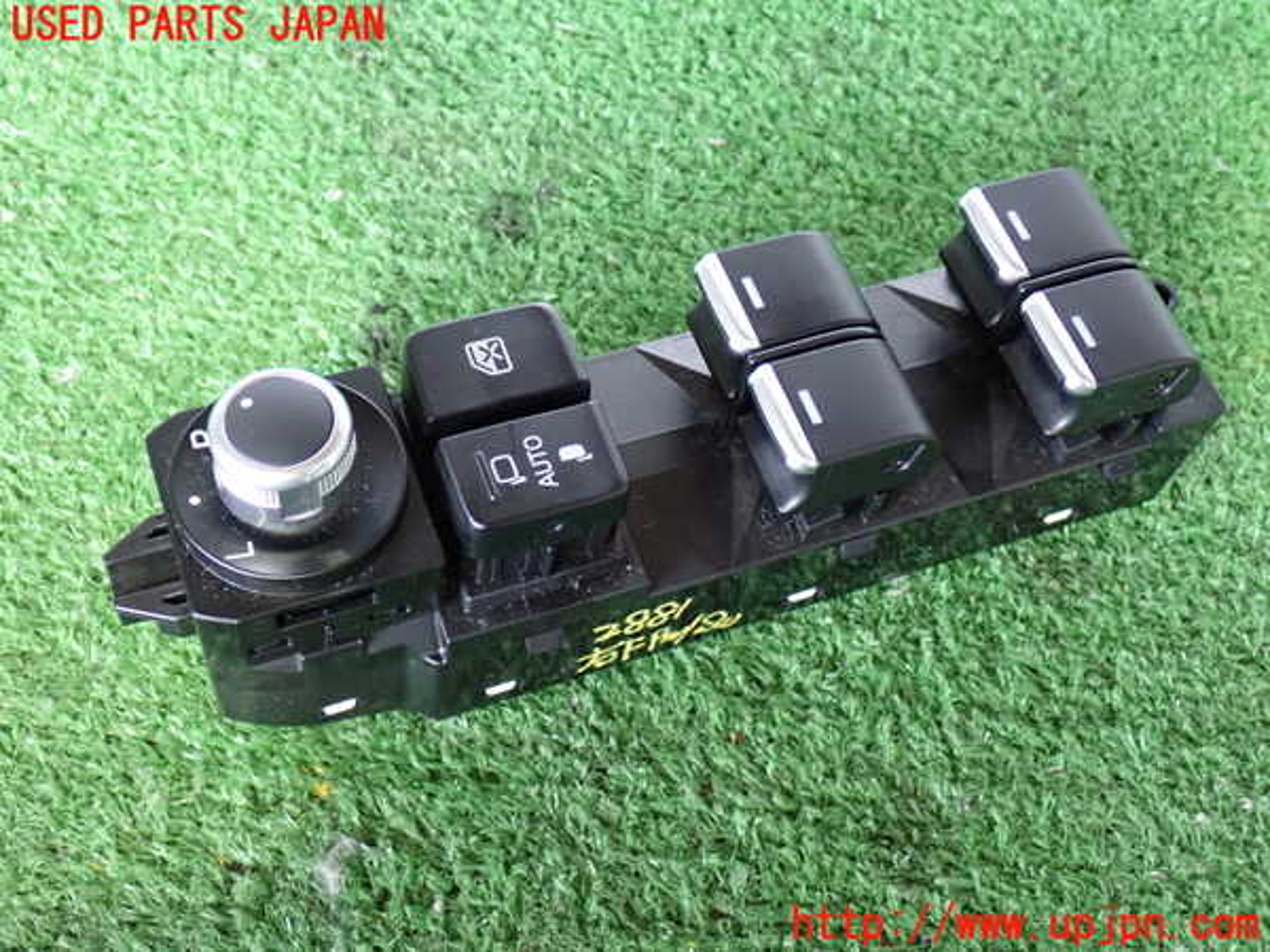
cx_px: 635
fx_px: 1614
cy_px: 476
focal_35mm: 44
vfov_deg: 32.9
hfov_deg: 42.9
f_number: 2.9
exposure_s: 1/20
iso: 800
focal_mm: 7.84
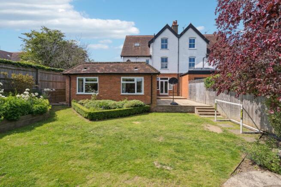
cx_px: 140
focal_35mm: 16
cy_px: 94
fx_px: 125
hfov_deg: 96.7
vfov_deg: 73.8
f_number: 7.1
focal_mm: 16
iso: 640
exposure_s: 1/2000
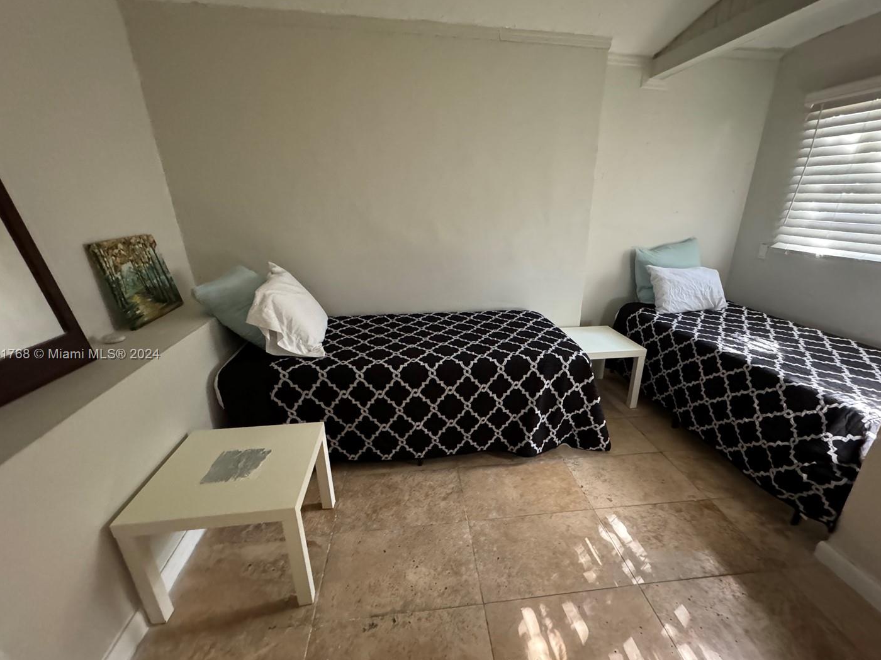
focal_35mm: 16
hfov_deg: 94.4
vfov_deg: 78.0
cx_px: 462
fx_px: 407
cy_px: 355
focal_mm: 2.22
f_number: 2.2
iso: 1250
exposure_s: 1/58
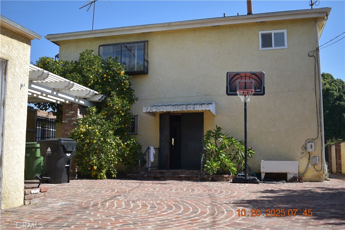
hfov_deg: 53.1
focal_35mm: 36
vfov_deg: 36.9
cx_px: 172
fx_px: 345
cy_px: 115
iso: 100
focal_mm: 24
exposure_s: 1/500
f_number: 4
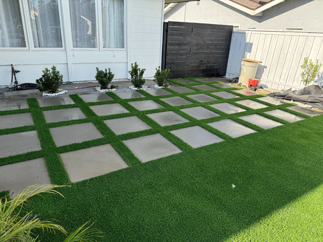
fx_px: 224
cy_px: 121
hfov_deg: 71.6
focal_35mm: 24
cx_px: 162
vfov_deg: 56.8
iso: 80
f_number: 1.78
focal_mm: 6.76
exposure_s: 1/980
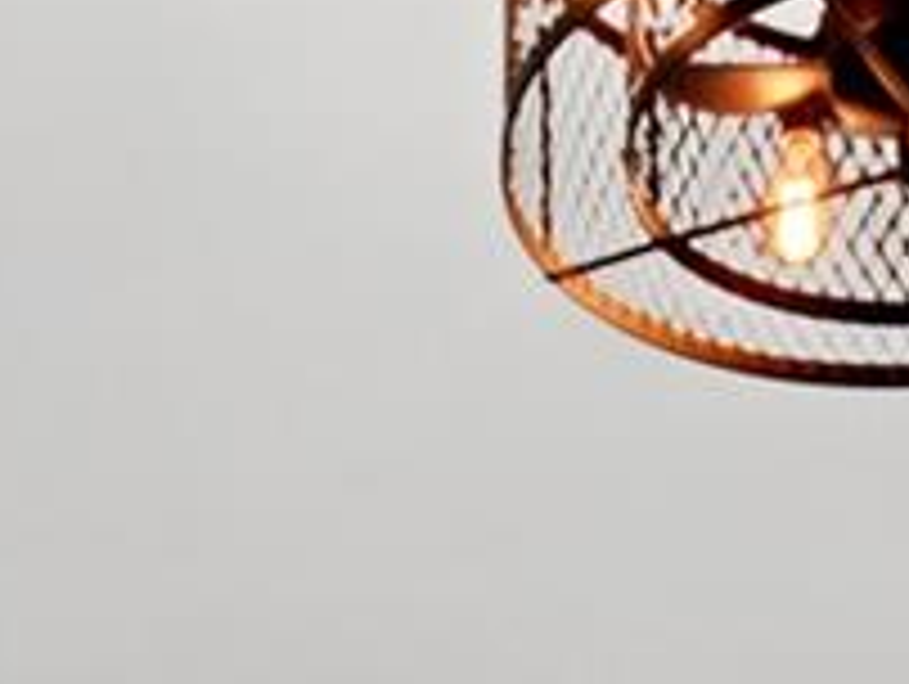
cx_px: 594
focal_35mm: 114
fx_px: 2997
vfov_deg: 9.6
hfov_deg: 17.2
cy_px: 2151
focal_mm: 10
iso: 250
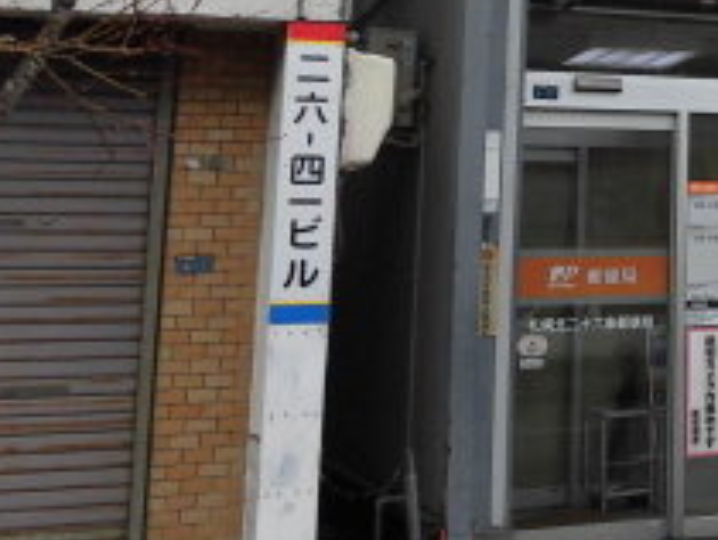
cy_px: -44
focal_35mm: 73
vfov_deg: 19.4
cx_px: 1022
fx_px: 1516
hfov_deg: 22.6
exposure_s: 1/500
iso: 100
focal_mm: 4.3
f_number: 3.1
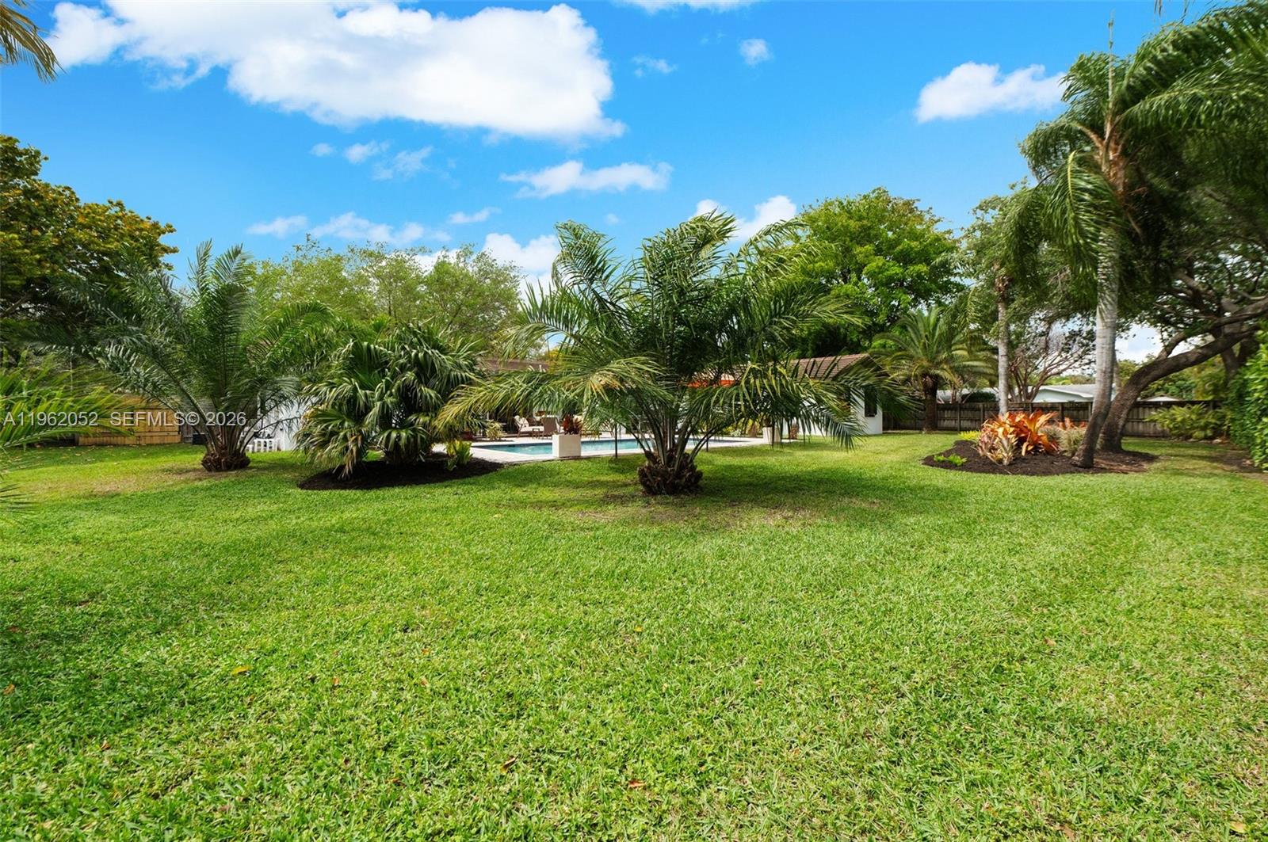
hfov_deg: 104.3
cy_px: 421
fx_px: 493
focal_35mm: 14
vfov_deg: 81.1
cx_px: 634
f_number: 8
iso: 200
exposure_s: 1/80
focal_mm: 14
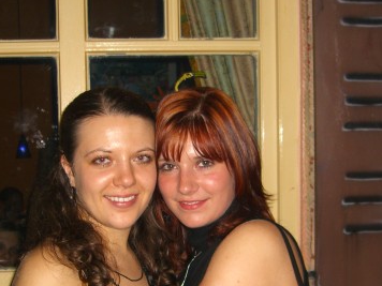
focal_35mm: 64
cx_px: 176
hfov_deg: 30.3
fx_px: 706
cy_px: 220
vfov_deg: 22.7
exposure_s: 1/60
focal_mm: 7.9
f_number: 2.8
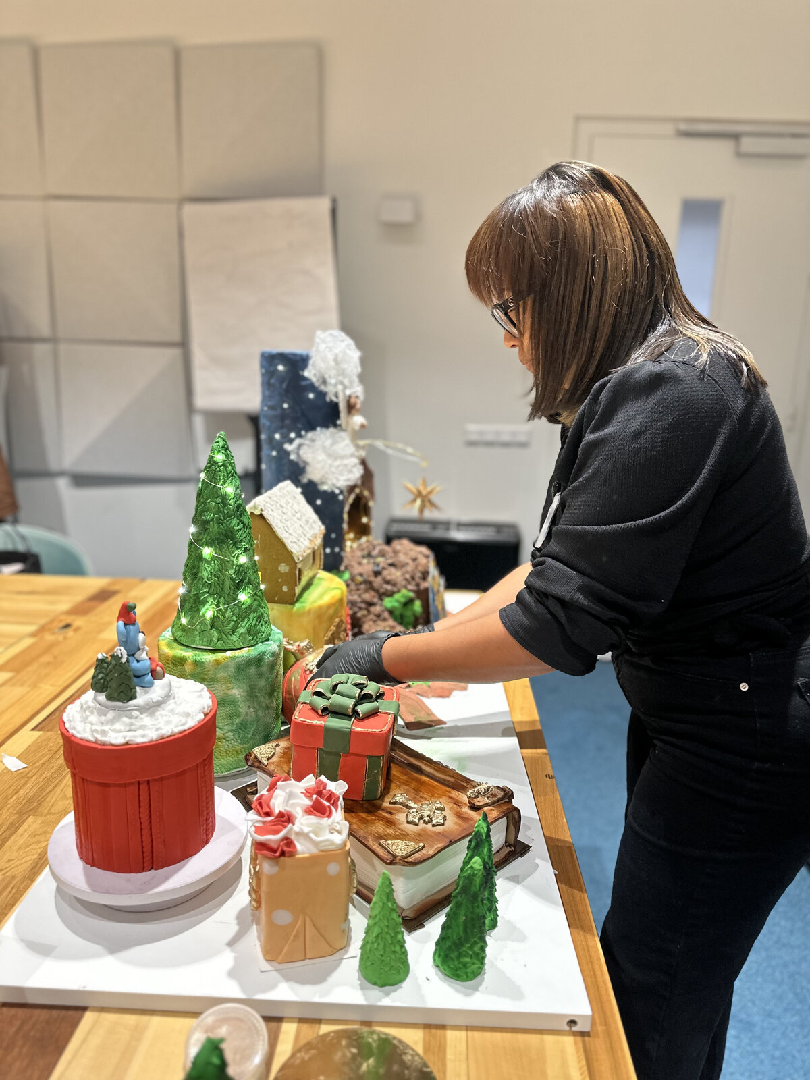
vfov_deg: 71.6
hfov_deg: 56.8
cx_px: 405
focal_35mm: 24
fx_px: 749
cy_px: 540
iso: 160
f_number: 1.78
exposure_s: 1/50
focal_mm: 6.86
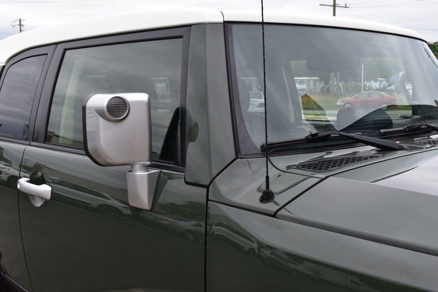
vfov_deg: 30.8
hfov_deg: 45.0
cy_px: 146
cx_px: 219
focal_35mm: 44
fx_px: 529
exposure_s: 1/320
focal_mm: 29
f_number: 10
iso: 400
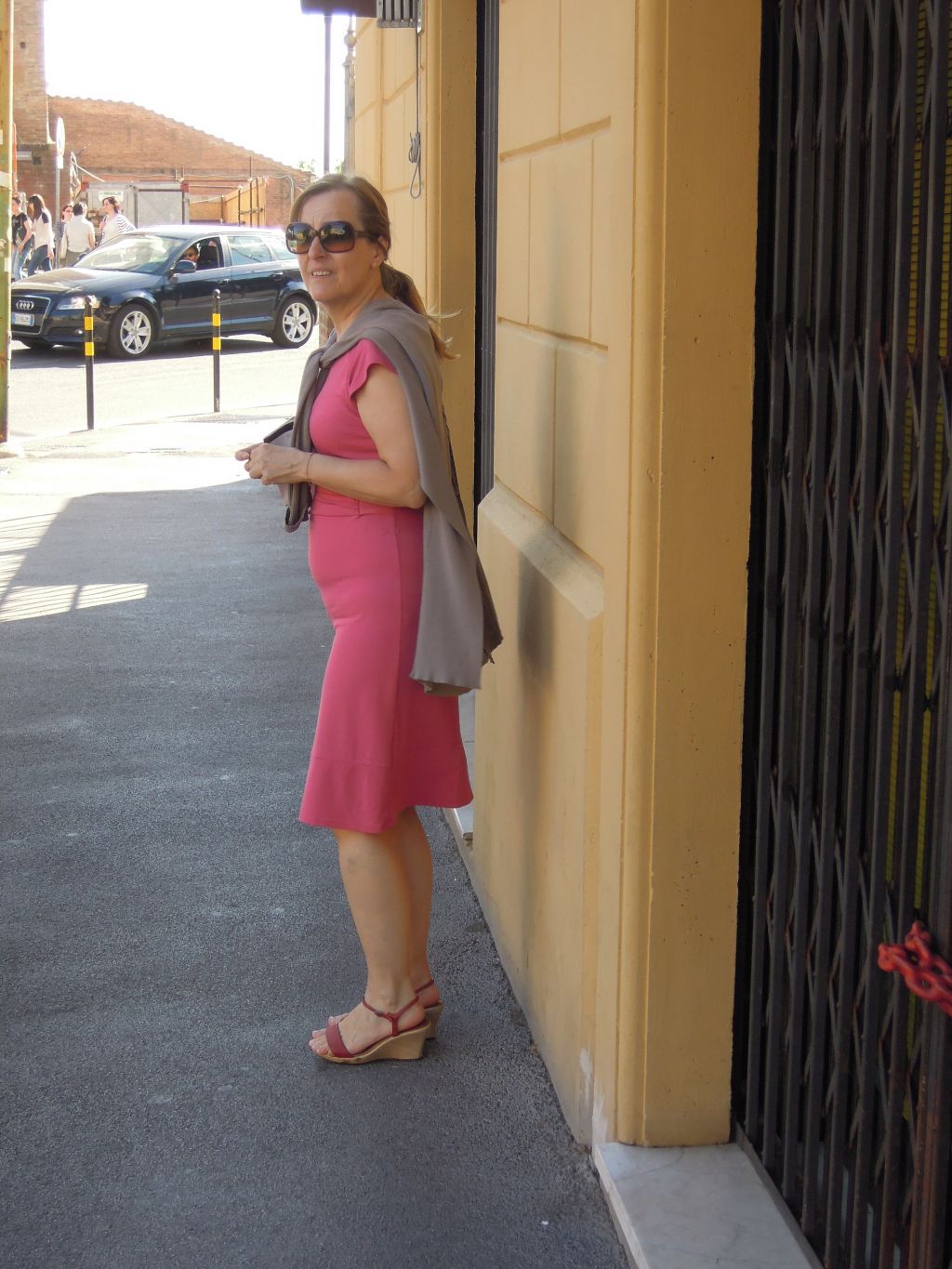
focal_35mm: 62
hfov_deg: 23.7
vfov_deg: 31.2
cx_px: 476
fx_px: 2273
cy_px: 634
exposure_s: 1/200
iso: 160
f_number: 3.7
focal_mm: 11.1
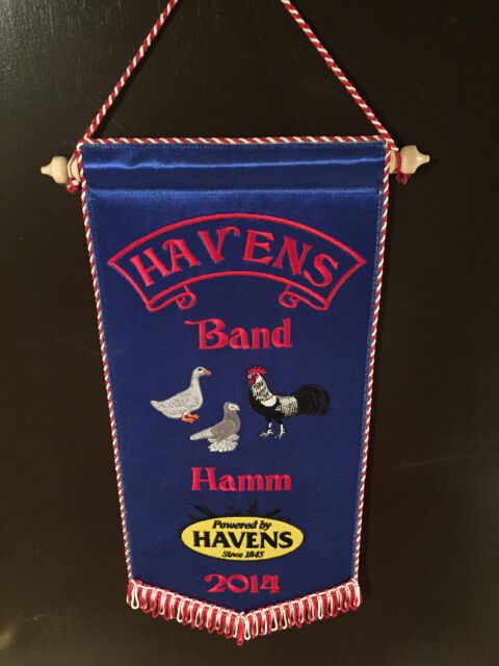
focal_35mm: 29
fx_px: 557
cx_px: 250
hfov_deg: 48.2
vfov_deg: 61.7
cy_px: 333
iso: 800
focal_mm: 4.15
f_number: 2.2
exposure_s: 1/15
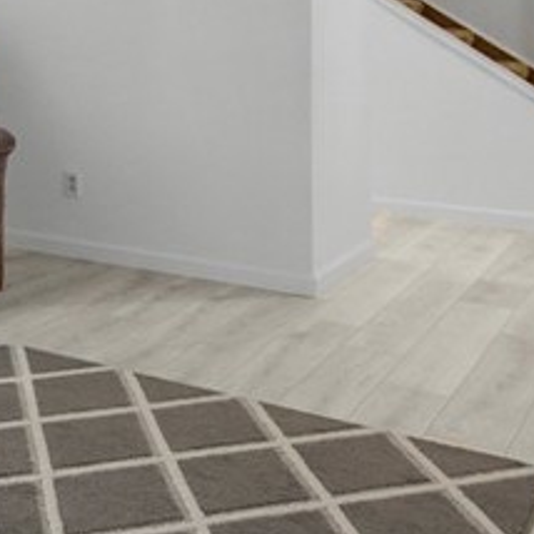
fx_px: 1134
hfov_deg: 20.8
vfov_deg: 25.0
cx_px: -352
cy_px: -21
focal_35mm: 65
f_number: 8
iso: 2000
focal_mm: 16
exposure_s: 1/15
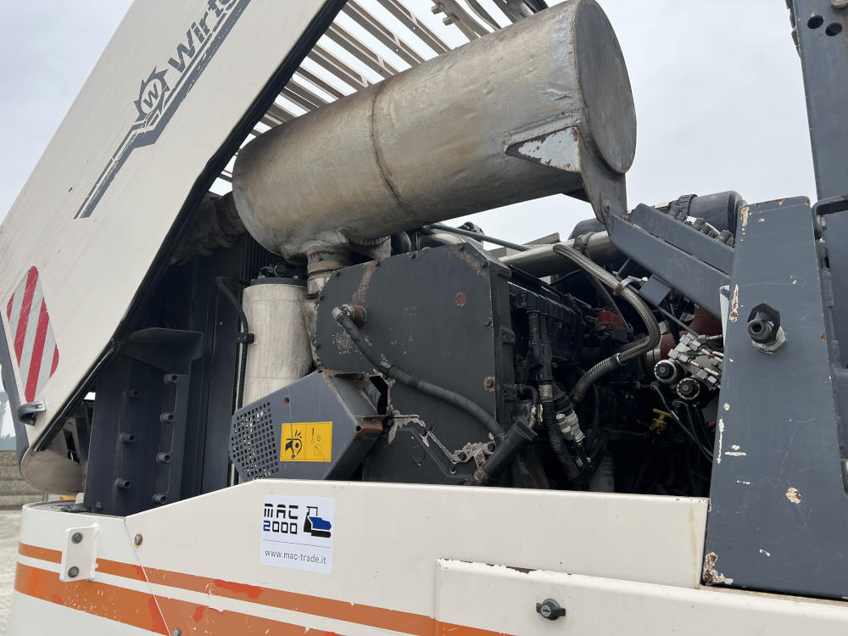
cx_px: 424
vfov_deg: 53.1
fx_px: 637
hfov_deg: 67.3
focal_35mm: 26
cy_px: 318
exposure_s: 1/536
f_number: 1.5
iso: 50
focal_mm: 5.7
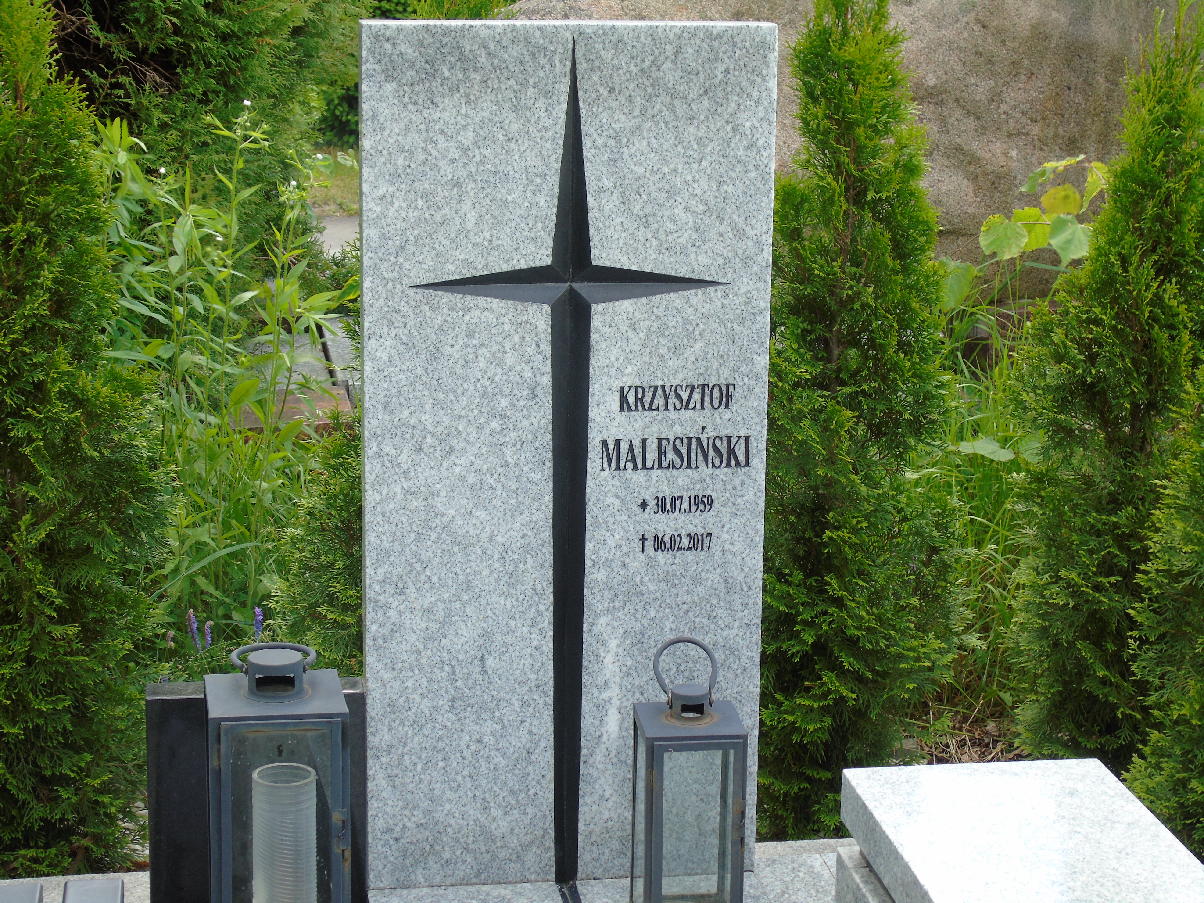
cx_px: 602
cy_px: 452
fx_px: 2469
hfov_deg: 27.4
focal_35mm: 71
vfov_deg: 20.7
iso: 80
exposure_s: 1/50
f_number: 4.7
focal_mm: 13
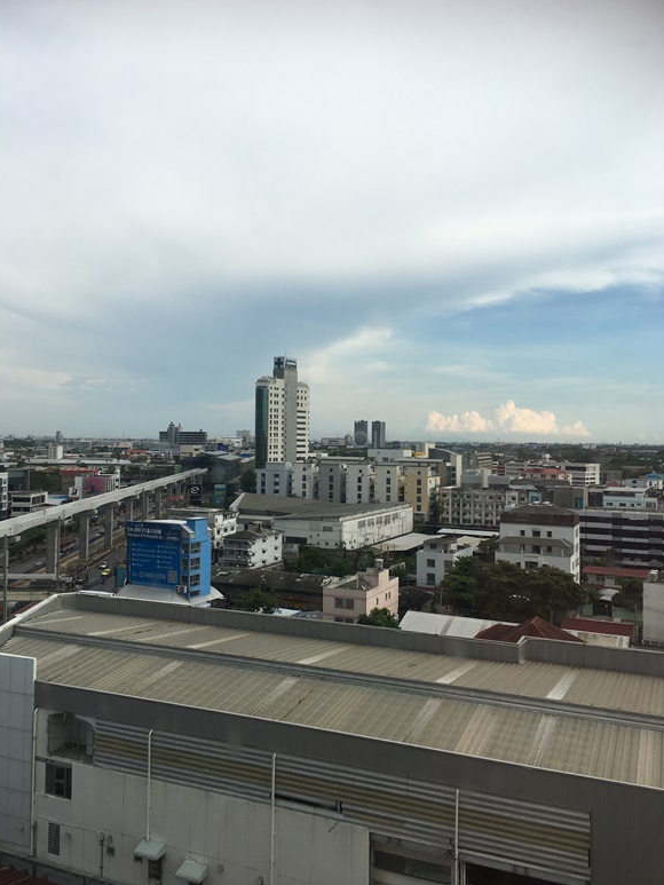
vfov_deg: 59.9
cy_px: 429
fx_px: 767
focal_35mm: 30
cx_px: 337
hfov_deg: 46.8
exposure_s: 1/1054
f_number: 2.2
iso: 25
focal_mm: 4.15
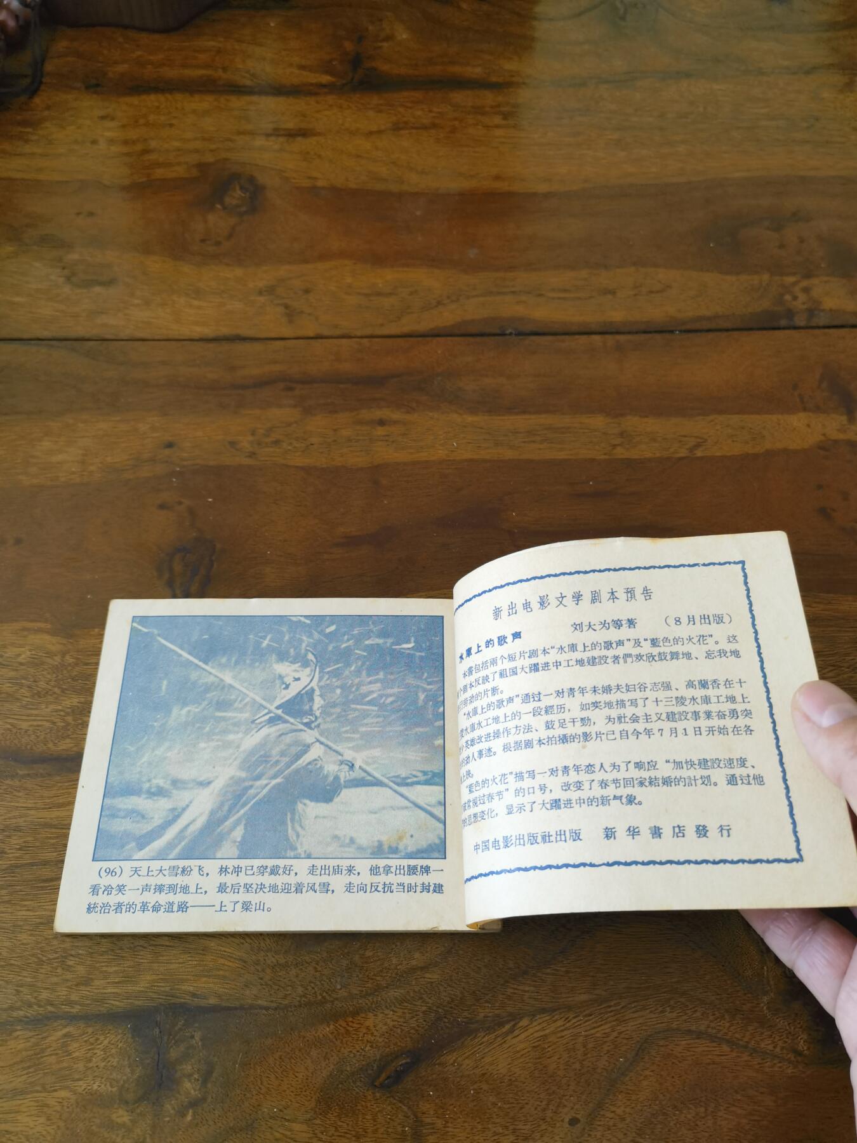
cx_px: 428
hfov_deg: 51.4
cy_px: 572
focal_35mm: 27
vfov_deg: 65.3
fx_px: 891
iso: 100
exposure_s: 1/120
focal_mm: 6.67
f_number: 1.9
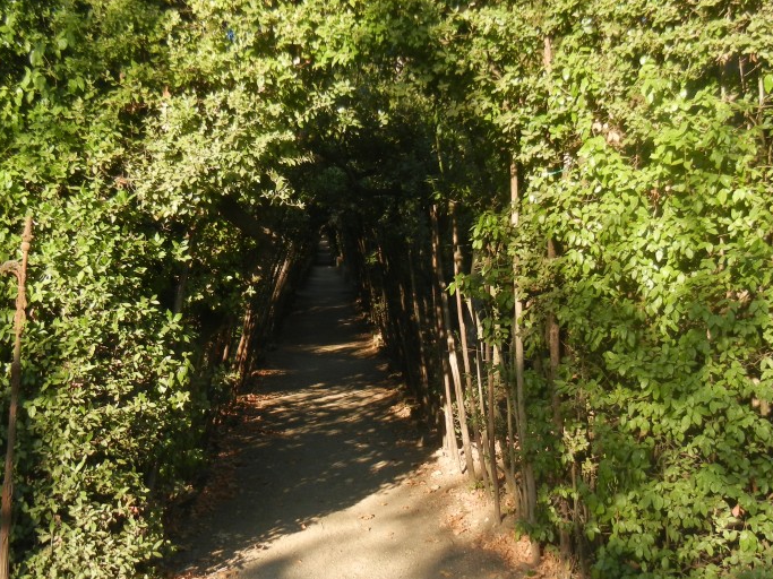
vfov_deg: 32.2
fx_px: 1005
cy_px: 288
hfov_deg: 42.0
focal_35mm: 45
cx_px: 337
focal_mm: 5.4
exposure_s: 1/270
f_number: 3.5
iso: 160
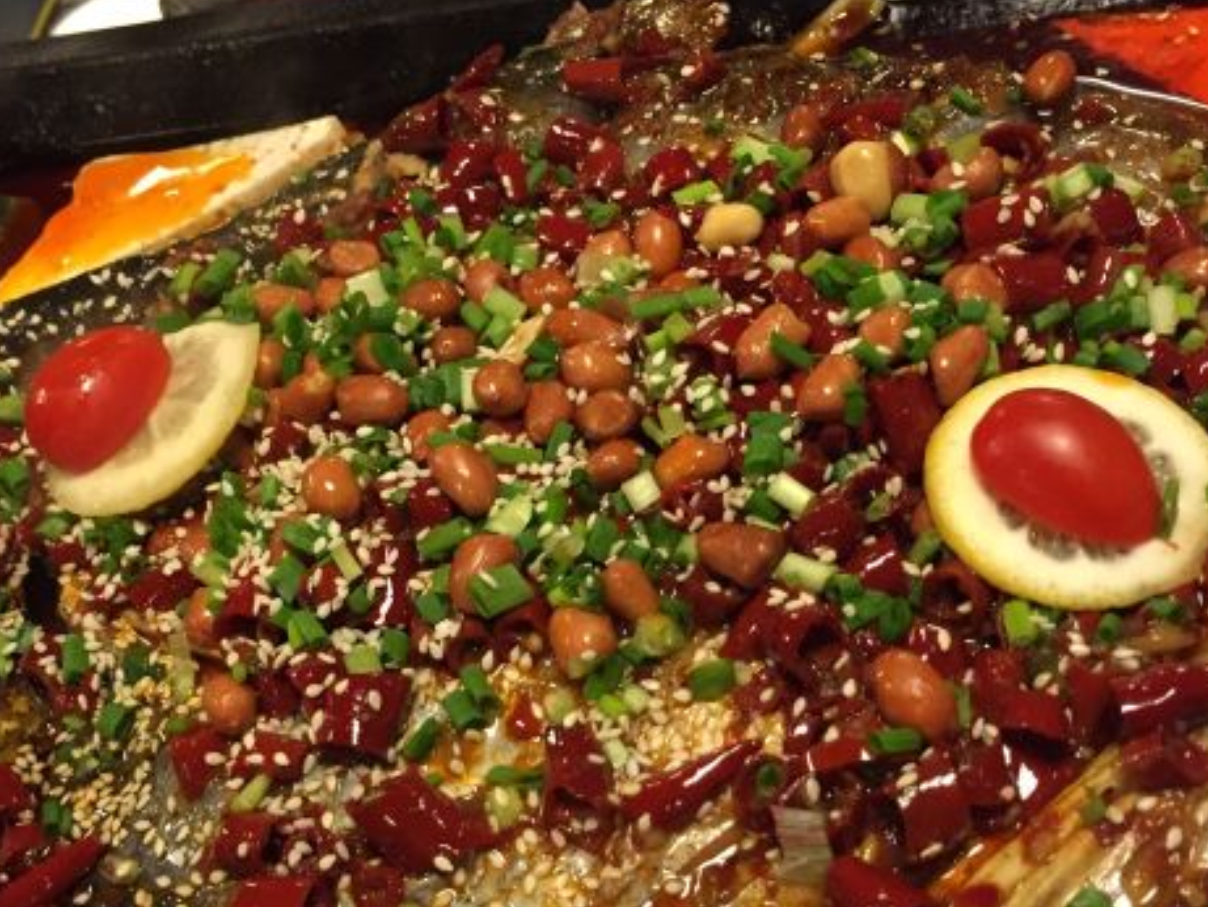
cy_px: 591
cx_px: 613
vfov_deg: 32.7
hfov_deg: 42.9
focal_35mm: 44
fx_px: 1536
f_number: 2.2
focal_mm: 4.15
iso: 250
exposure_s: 1/33
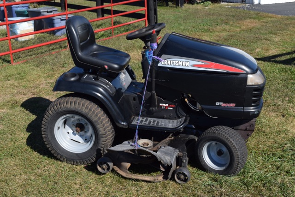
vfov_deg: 29.0
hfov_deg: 42.3
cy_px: 98
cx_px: 148
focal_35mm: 46
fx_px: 381
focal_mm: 31
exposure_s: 1/400
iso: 200
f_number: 10
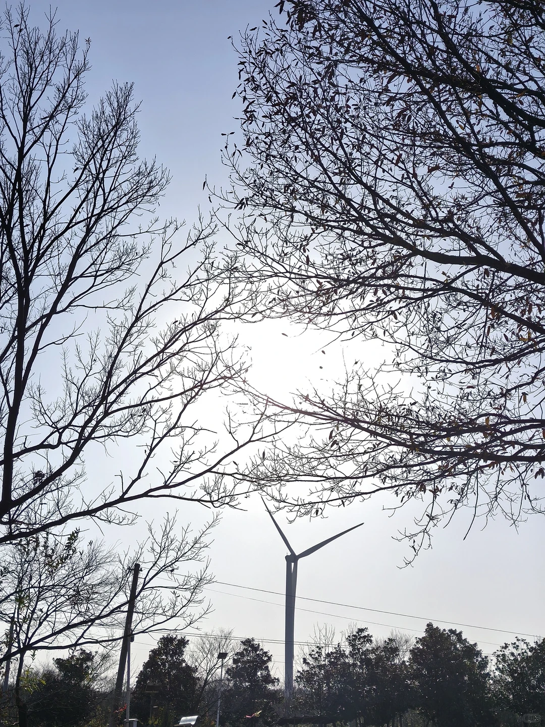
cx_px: 272
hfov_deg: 35.1
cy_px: 364
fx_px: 861
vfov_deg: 45.8
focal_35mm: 41
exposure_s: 1/11111
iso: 50
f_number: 1.9
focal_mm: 5.52
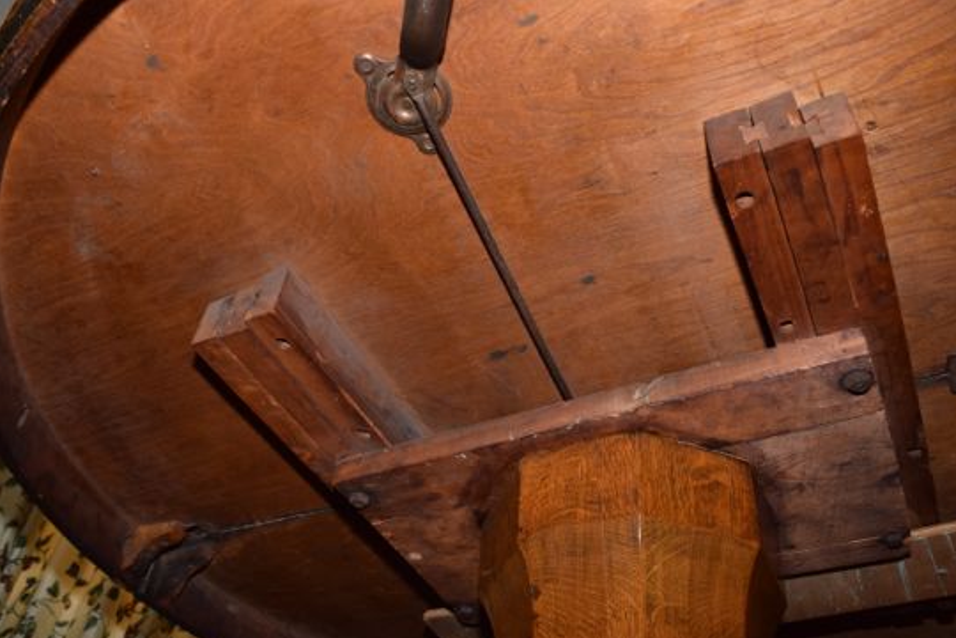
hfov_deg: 58.7
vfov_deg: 41.1
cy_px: 348
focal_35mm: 32
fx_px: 850
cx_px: 451
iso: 800
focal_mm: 18
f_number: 5.6
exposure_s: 1/125
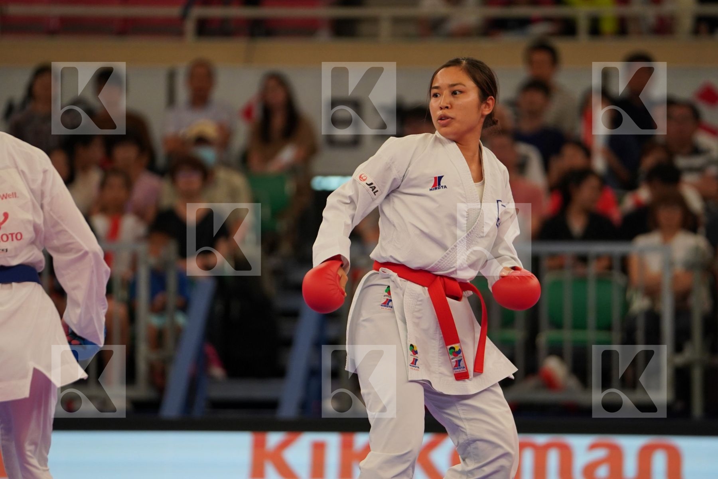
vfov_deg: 4.6
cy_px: 240
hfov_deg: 6.9
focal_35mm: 297
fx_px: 5923
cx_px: 359
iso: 1250
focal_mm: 198
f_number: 2.8
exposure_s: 1/1000
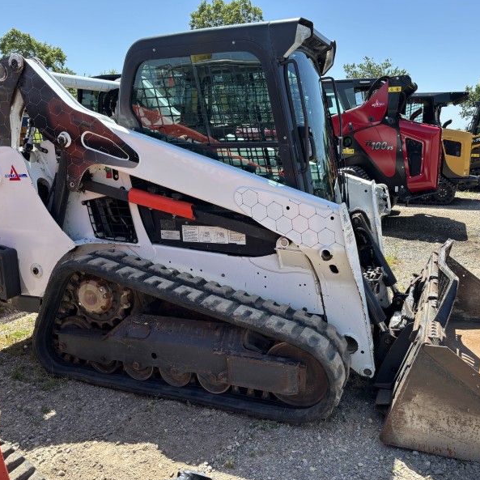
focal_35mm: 31
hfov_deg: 52.5
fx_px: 486
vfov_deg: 52.5
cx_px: 262
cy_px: 240
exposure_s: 1/1037
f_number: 1.6
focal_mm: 5.96
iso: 50
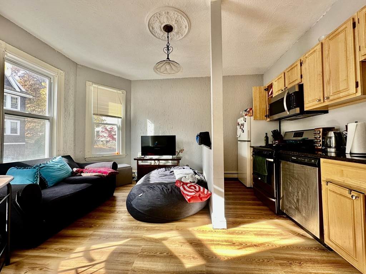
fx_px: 148
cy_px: 137
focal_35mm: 14
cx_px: 183
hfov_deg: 102.1
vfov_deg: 85.7
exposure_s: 1/99
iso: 80
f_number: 2.2
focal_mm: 2.22
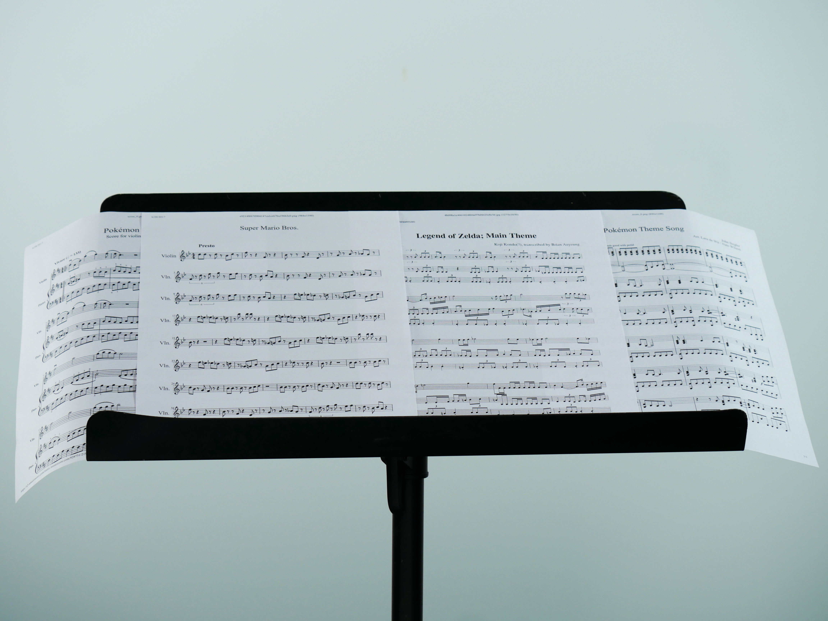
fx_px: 2153
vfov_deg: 16.4
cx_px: 414
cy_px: 310
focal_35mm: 90
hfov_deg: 21.8
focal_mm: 45
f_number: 5.6
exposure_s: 1/50
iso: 200
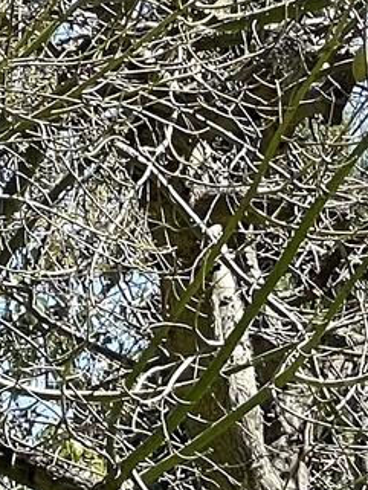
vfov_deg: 3.9
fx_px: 6955
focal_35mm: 491
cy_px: 1510
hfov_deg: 3.0
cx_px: 812
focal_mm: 9
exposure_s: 1/288
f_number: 2.8
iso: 32
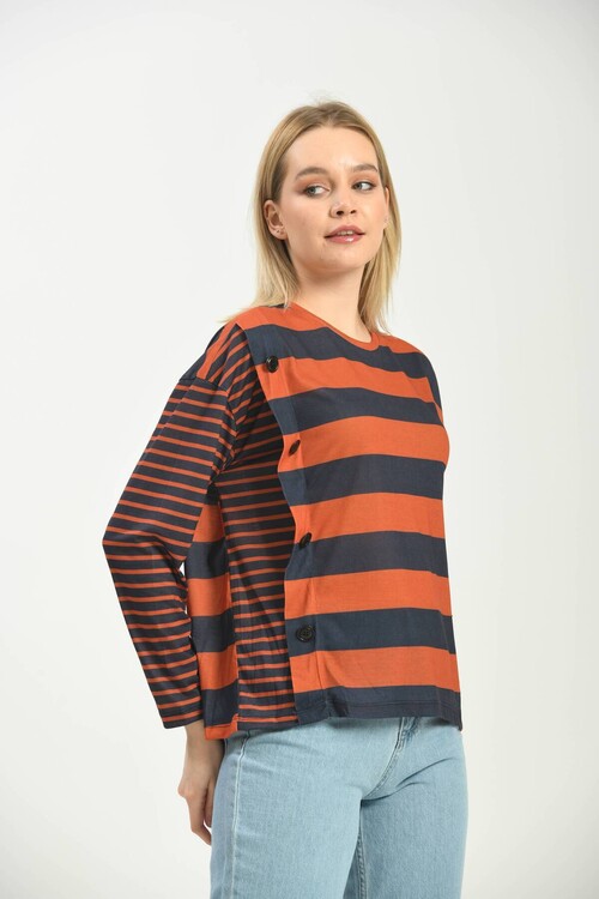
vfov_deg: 14.7
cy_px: 450
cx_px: 300
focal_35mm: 140
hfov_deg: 9.8
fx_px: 3494
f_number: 6.3
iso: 100
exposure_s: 1/160
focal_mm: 140
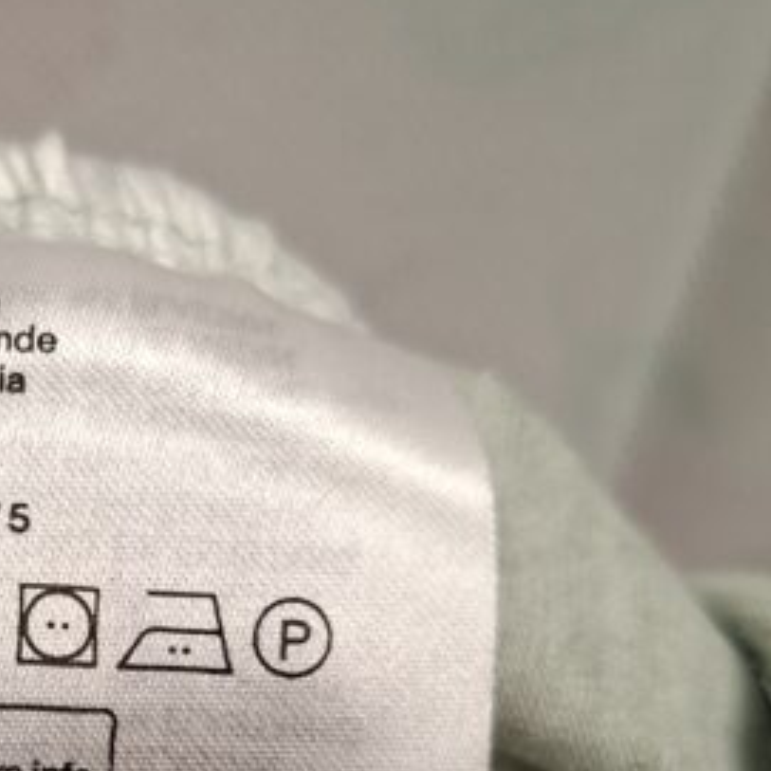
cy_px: 737
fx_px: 1512
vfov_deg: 27.3
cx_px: 34
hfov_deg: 27.3
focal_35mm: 60
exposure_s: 1/50
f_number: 1.8
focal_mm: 5.54
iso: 200
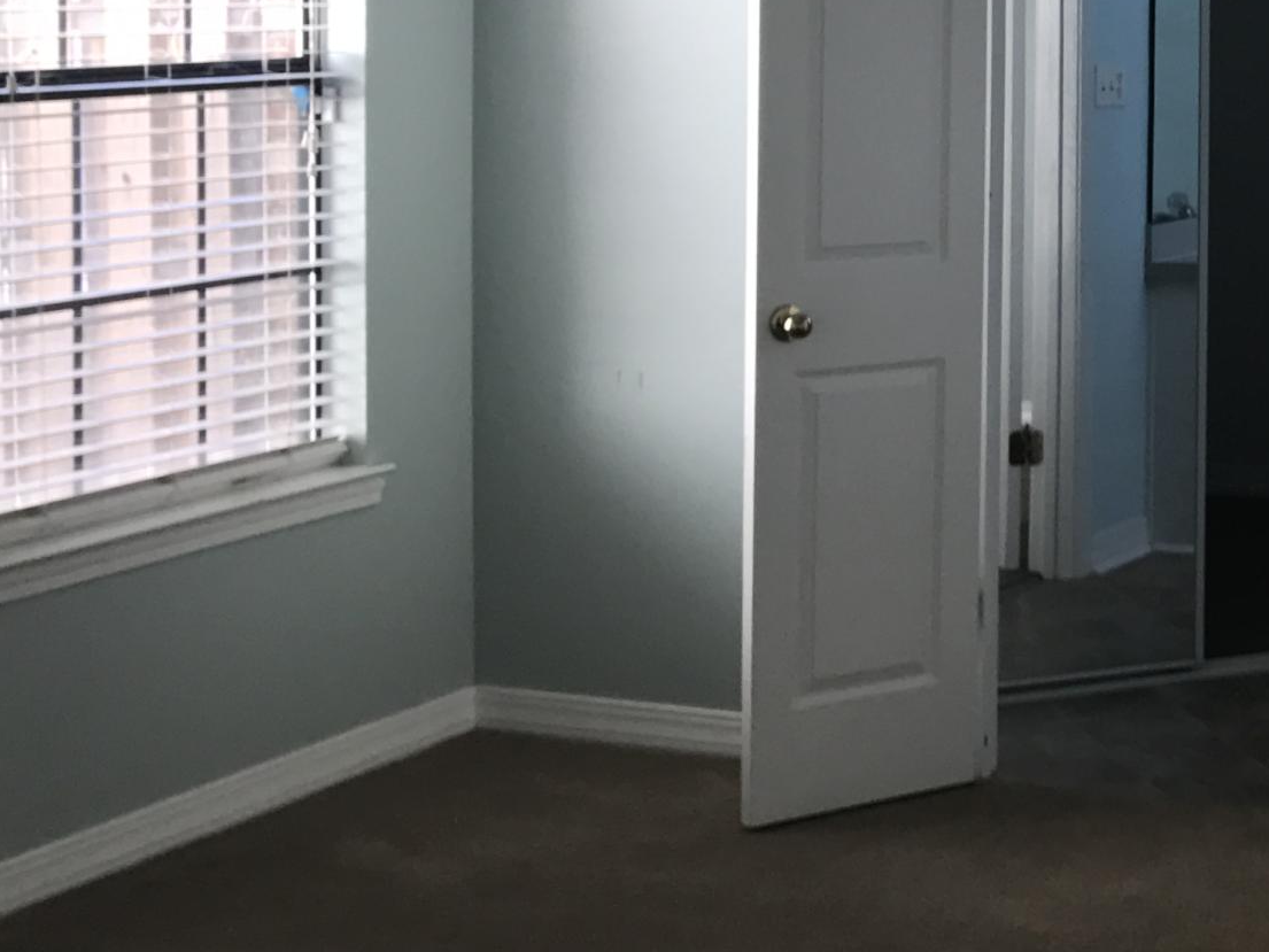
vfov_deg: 19.1
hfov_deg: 22.8
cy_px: 103
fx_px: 2786
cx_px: 1665
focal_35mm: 76
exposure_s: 1/108
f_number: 1.8
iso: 20
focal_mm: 3.99
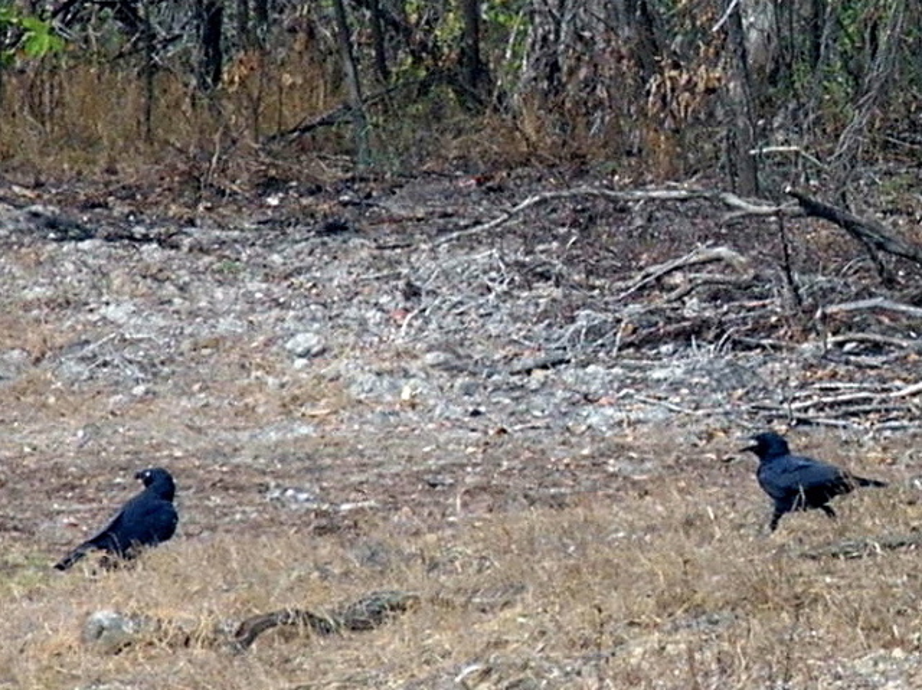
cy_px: 345
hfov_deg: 6.5
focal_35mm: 303
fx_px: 8064
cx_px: 461
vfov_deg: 4.9
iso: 50
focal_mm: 50
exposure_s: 1/174
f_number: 4.4
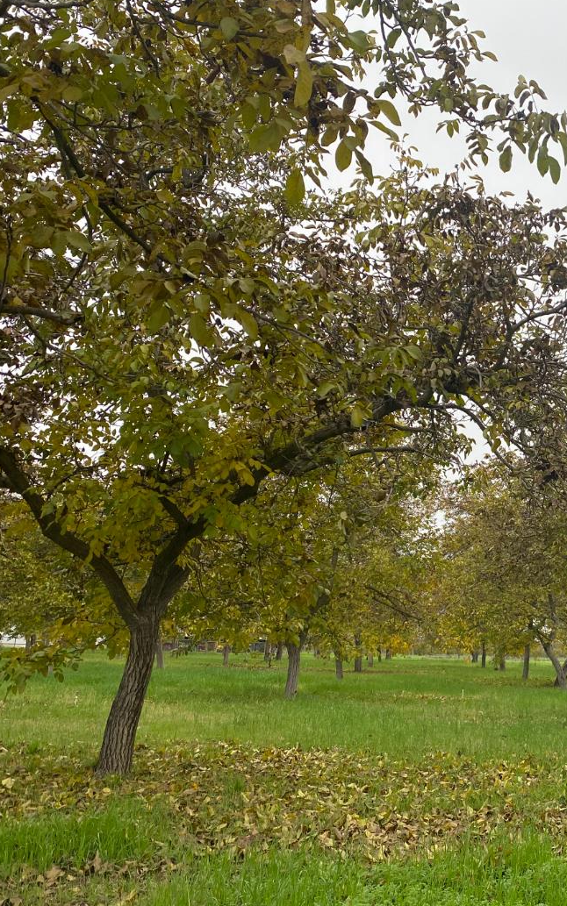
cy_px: 459
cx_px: 556
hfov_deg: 30.0
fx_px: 989
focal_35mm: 40
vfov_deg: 49.3
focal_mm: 4.25
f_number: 1.8
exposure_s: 1/415
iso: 32
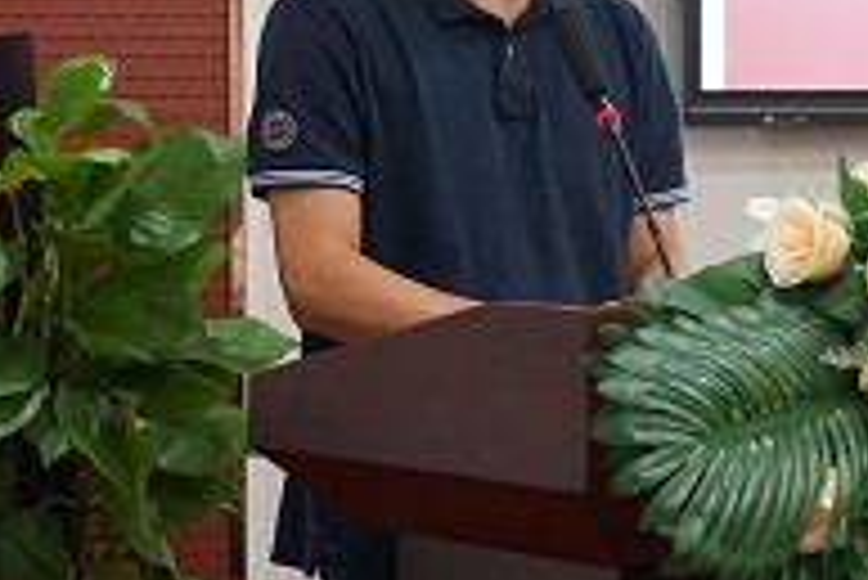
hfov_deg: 17.8
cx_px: 715
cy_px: 7
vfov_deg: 11.9
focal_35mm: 114
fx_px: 2751
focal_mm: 44
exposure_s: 1/160
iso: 3200
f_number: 4.5
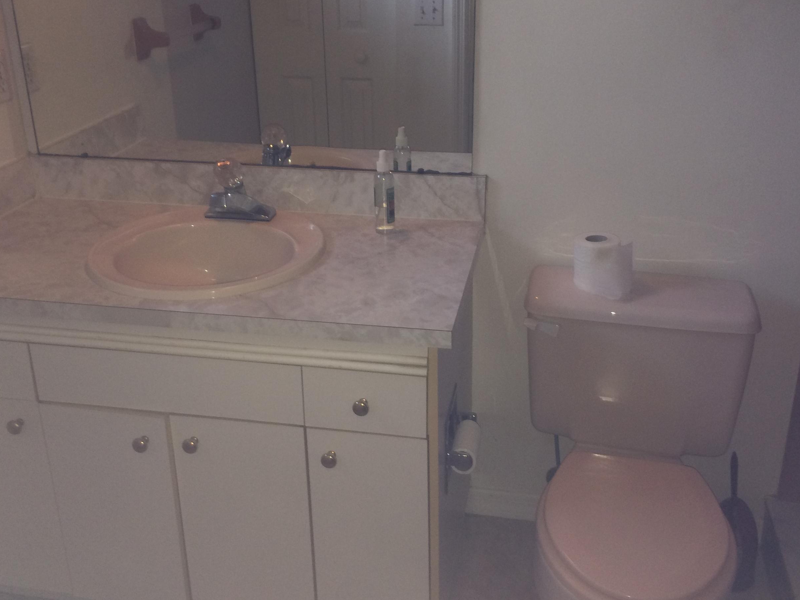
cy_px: 244
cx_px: 414
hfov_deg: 51.3
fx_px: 832
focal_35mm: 36
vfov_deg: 39.5
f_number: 2.2
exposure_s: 1/30
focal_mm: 4.15
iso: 80
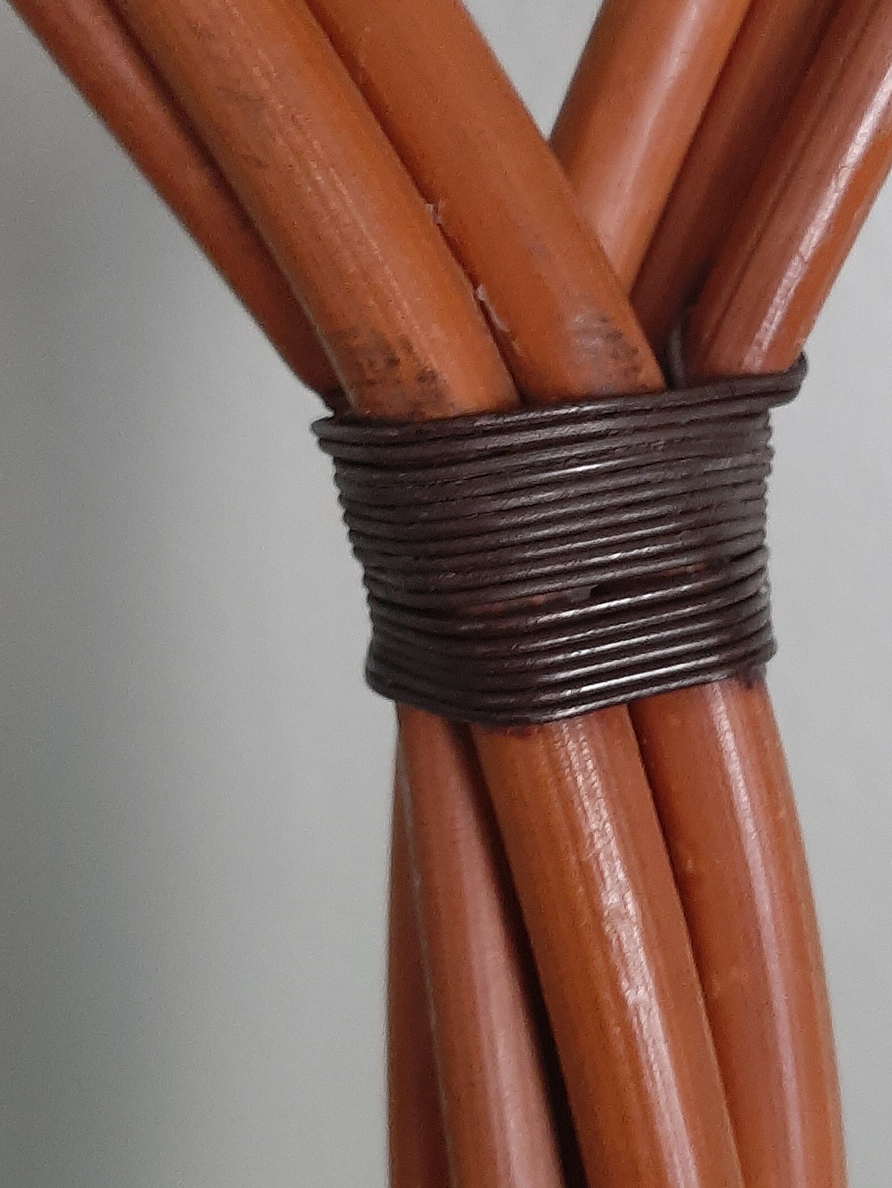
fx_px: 1683
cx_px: 557
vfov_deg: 38.9
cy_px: 557
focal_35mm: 49
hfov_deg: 29.6
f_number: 1.7
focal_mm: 3.93
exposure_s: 1/24
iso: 250
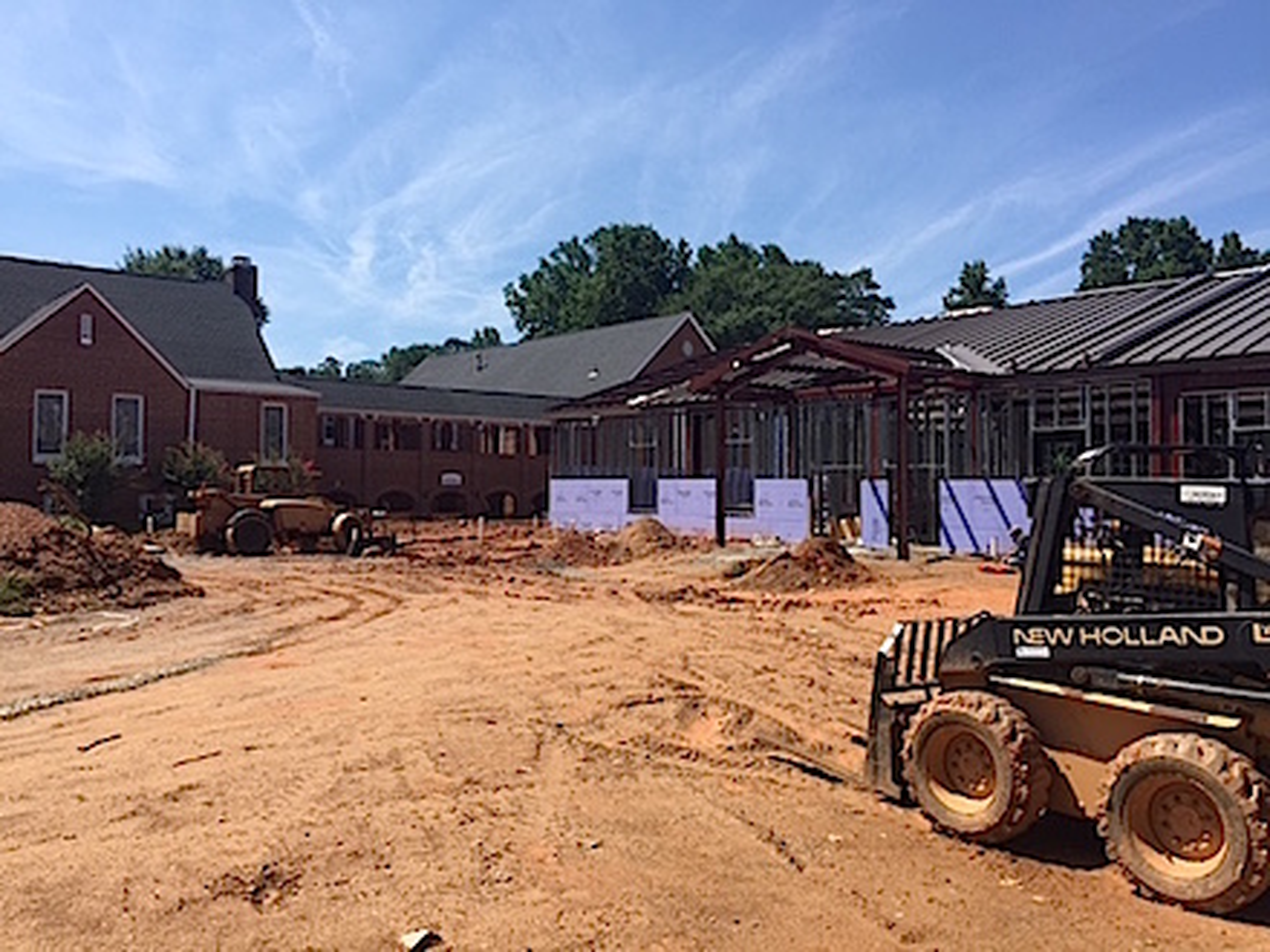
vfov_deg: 48.2
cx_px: 635
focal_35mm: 29
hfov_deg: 61.7
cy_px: 476
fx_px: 1064
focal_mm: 4.15
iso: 32
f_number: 2.2
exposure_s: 1/1647
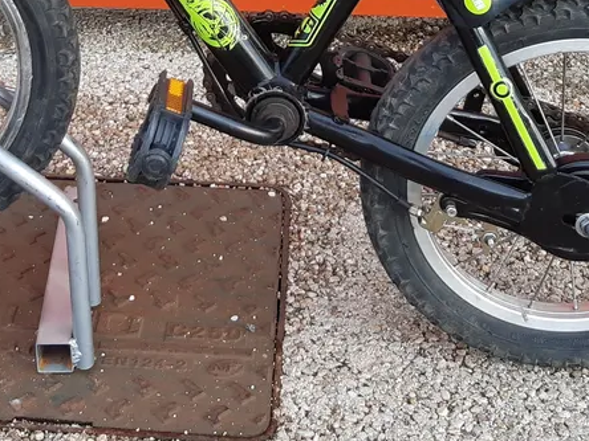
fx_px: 1276
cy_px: -134
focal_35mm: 75
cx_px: 182
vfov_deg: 18.3
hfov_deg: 25.8
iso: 40
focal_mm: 3.92
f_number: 1.7
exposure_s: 1/137
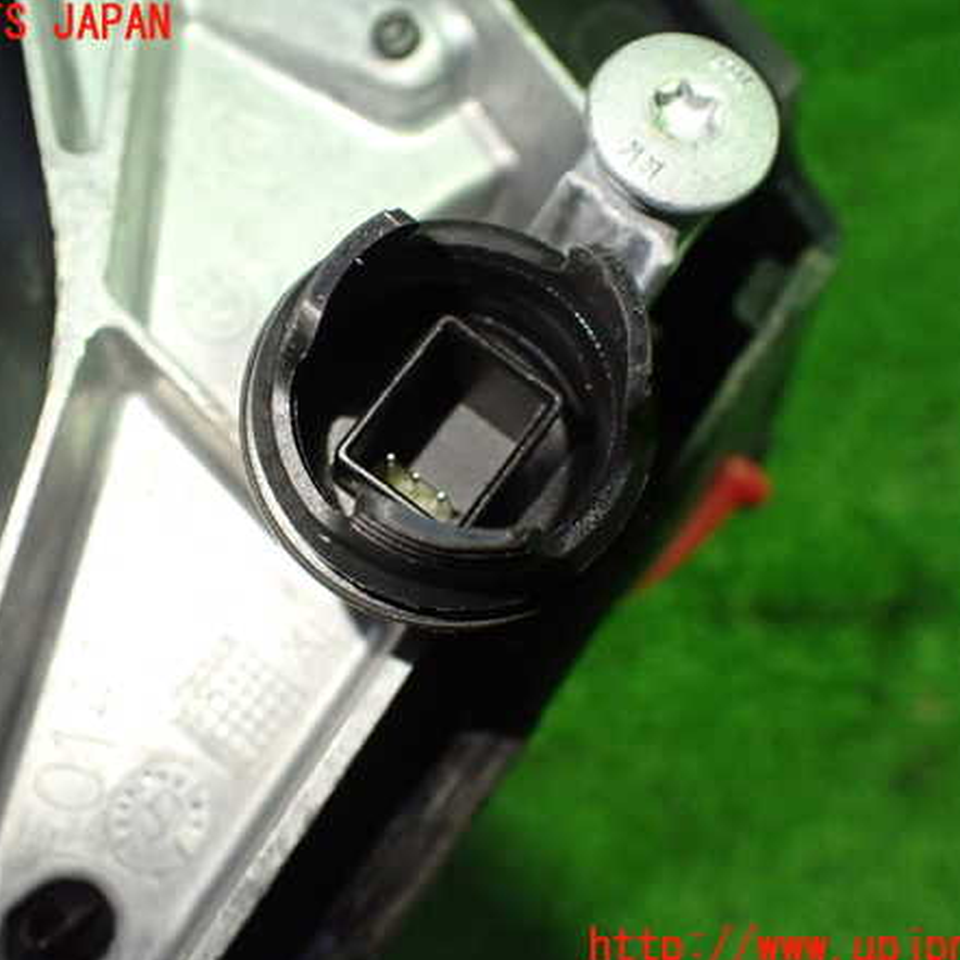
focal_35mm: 36
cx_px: 428
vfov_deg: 46.0
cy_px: 487
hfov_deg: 46.0
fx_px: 1130
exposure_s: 1/125
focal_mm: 5.4
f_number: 2.3
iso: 800
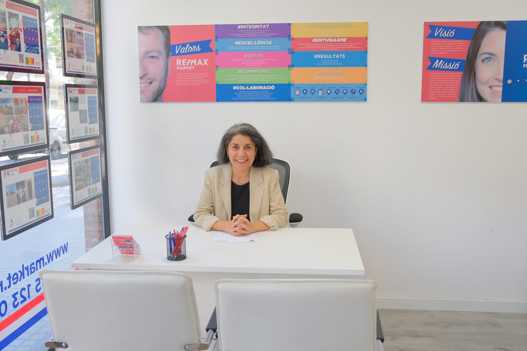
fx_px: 527
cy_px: 176
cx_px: 264
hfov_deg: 53.1
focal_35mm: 36
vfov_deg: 36.9
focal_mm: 24.3
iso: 640
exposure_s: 1/100
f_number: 3.2
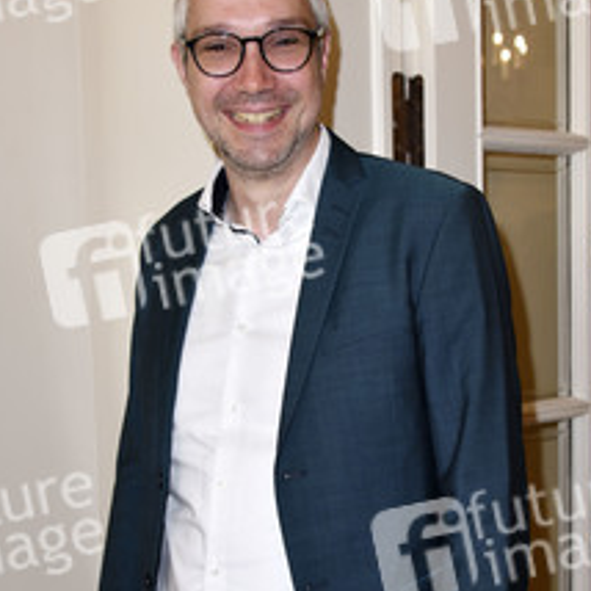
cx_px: 262
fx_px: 1352
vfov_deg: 24.5
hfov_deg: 24.6
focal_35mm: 70
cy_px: 400
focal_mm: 44
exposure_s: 1/125
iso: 1250
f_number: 6.3
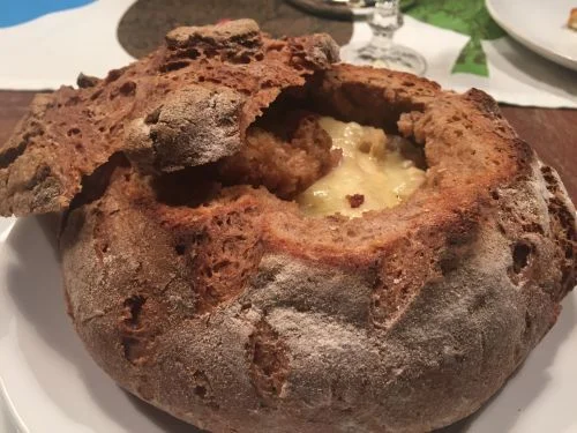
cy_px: 216
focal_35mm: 29
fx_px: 483
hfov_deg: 61.7
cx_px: 288
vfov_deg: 48.2
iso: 80
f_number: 2.2
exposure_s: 1/33
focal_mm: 4.15
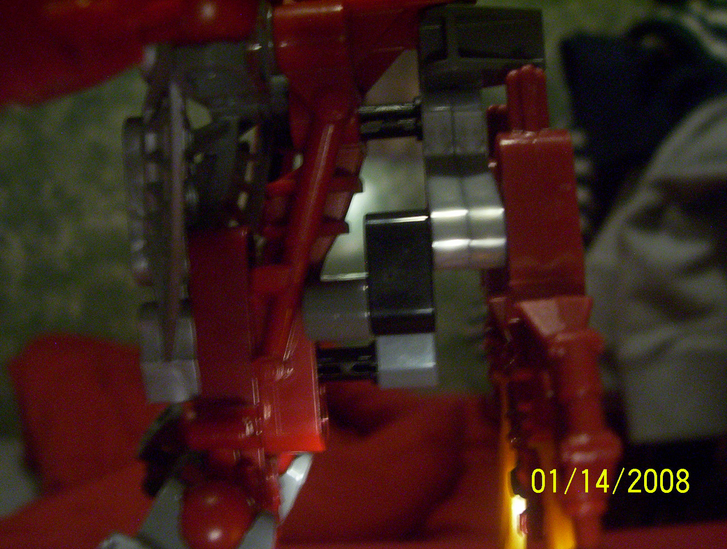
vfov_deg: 33.7
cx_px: 364
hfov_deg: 43.8
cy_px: 274
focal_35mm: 43
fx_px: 905
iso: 200
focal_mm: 5.77
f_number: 2.73
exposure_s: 1/8
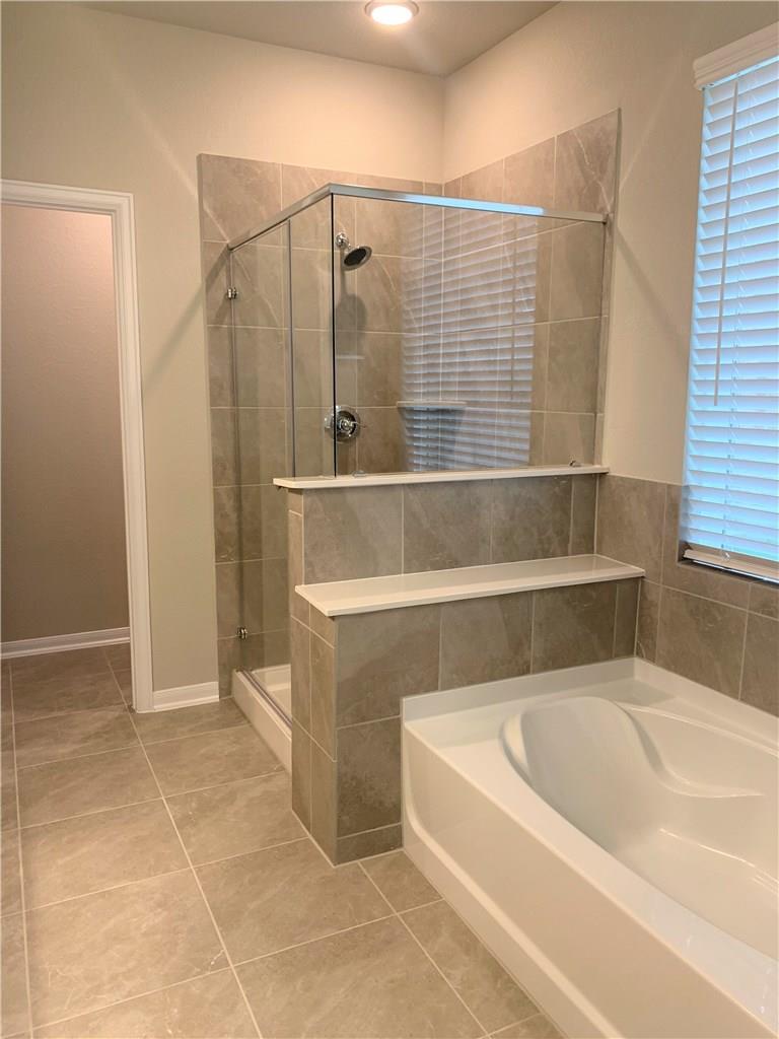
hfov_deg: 53.1
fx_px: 780
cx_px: 390
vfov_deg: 67.3
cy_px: 520
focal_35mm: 26
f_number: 1.8
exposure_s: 1/60
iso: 80
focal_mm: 4.25
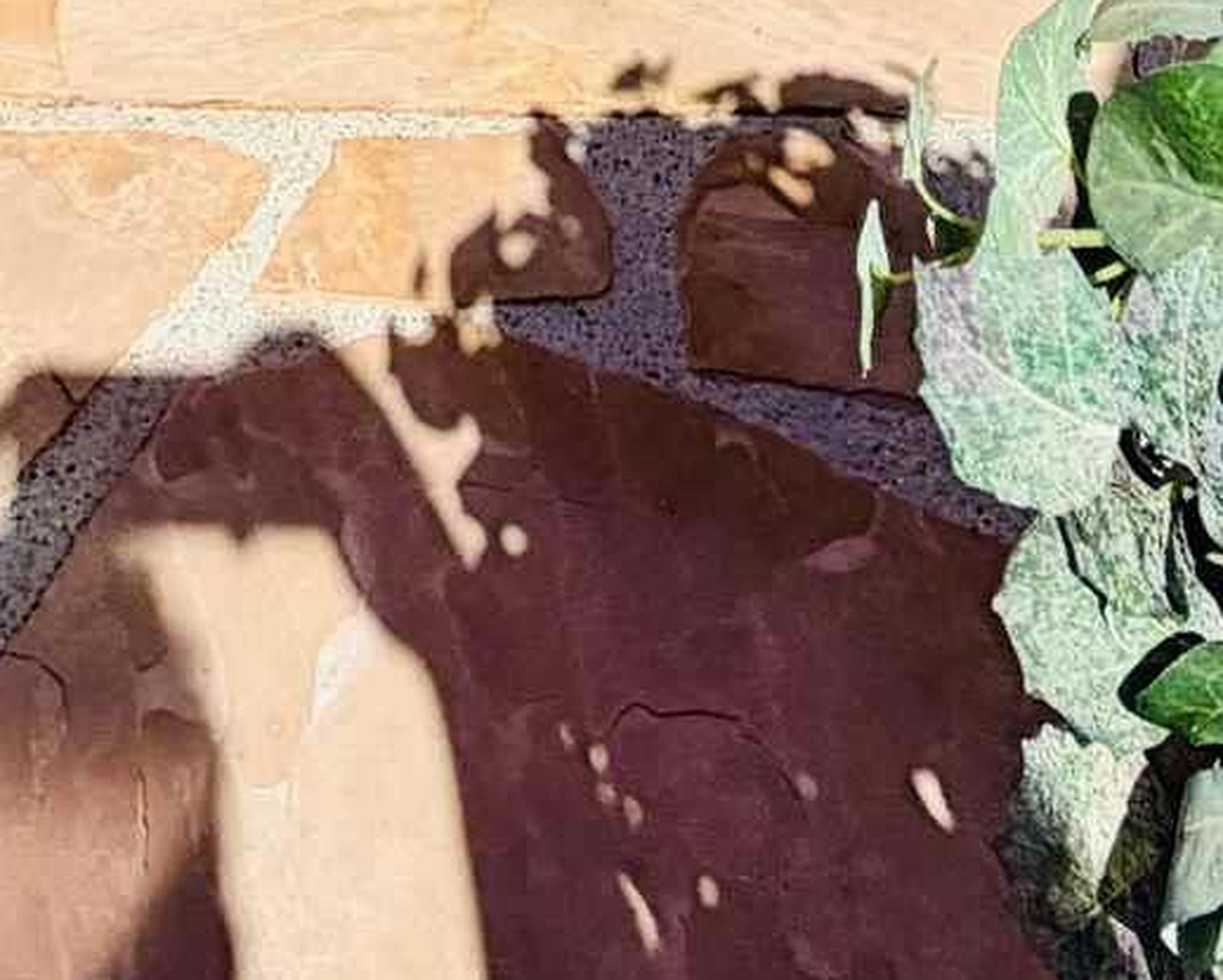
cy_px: -1636
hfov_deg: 23.3
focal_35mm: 81
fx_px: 2934
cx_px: 281
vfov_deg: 12.6
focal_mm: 2.22
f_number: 2.2
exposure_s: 1/1087
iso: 20
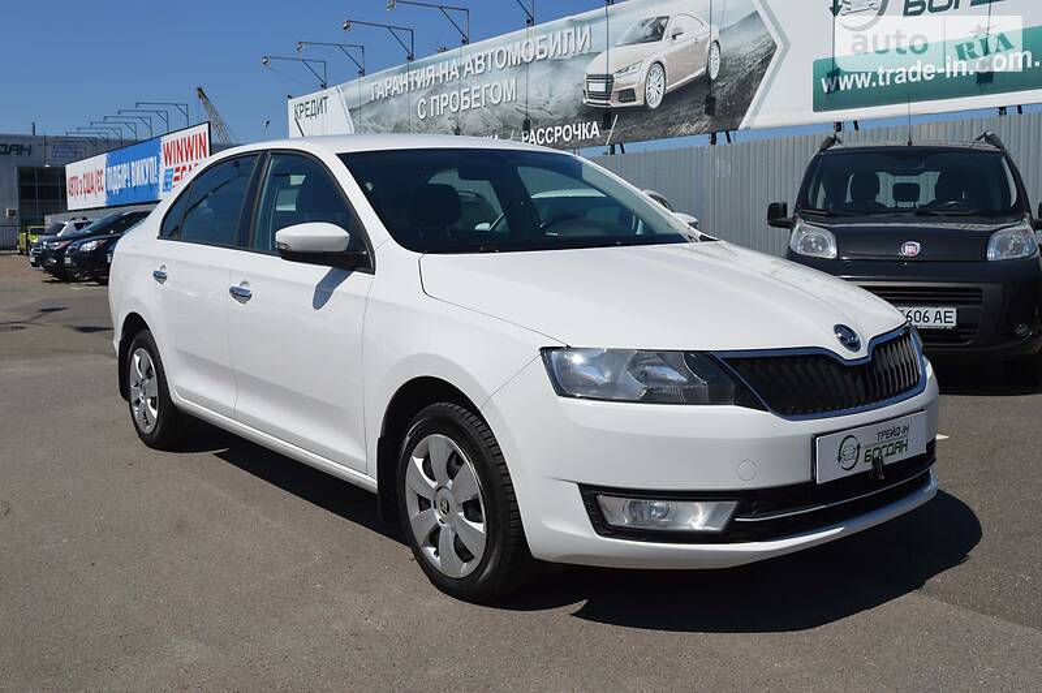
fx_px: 1041
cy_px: 346
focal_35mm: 36
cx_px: 521
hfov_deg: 53.2
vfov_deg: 36.8
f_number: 10
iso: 100
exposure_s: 1/400
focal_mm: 24
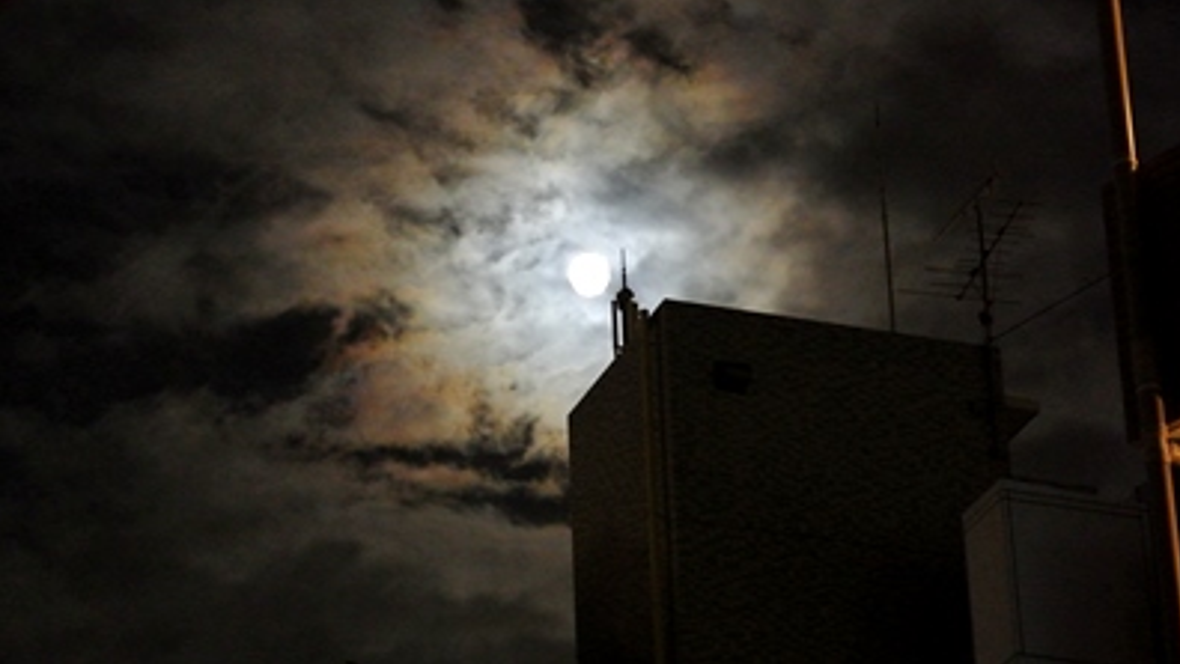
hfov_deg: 15.2
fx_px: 4413
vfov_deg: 8.6
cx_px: 590
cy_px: 289
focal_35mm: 141
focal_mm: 49.3
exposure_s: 1/15
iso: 2500
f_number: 4
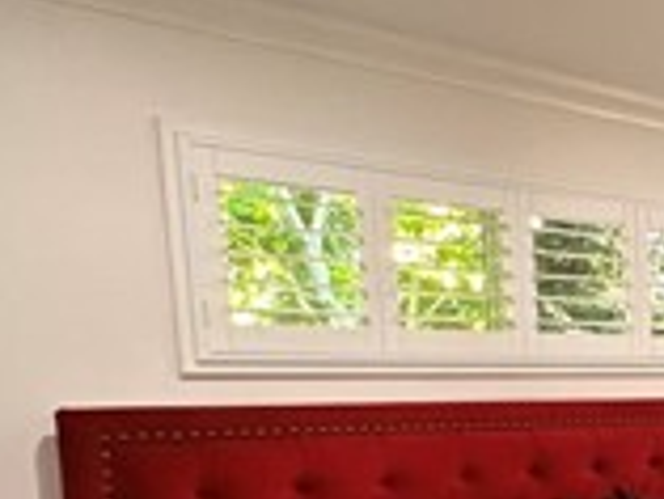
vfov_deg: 24.5
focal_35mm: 57
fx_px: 1094
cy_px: 503
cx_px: 1040
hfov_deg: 24.6
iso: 200
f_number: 2.2
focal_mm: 2.22
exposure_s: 1/60
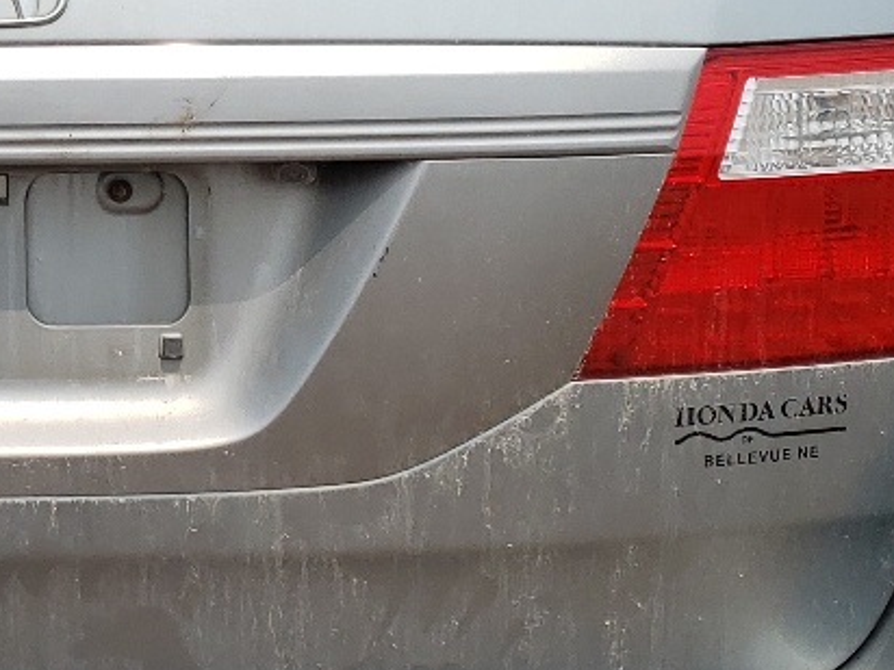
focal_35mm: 101
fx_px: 2608
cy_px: 104
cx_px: -46
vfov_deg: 14.5
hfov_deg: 18.8
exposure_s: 1/5000
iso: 50
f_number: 1.5
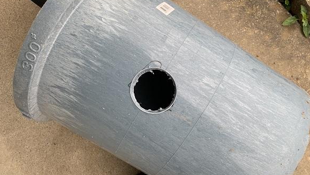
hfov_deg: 66.1
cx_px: 156
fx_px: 238
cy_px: 95
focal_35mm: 29
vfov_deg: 40.2
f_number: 1.8
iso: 32
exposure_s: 1/121
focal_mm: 4.2
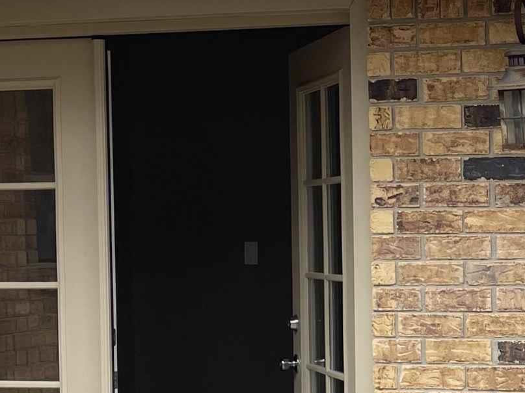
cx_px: 582
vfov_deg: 14.9
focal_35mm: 99
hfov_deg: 19.0
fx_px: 1501
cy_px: 257
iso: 32
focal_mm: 4.2
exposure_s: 1/303
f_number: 1.6
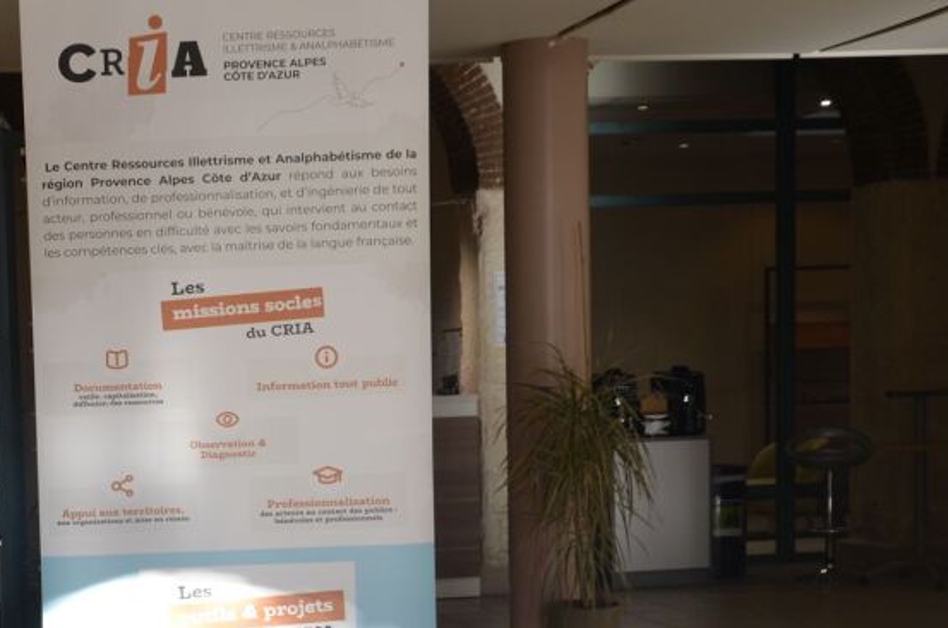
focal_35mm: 64
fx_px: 1681
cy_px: 553
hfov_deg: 29.8
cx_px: 49
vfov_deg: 20.7
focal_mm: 22
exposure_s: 1/60
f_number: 5.6
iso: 220
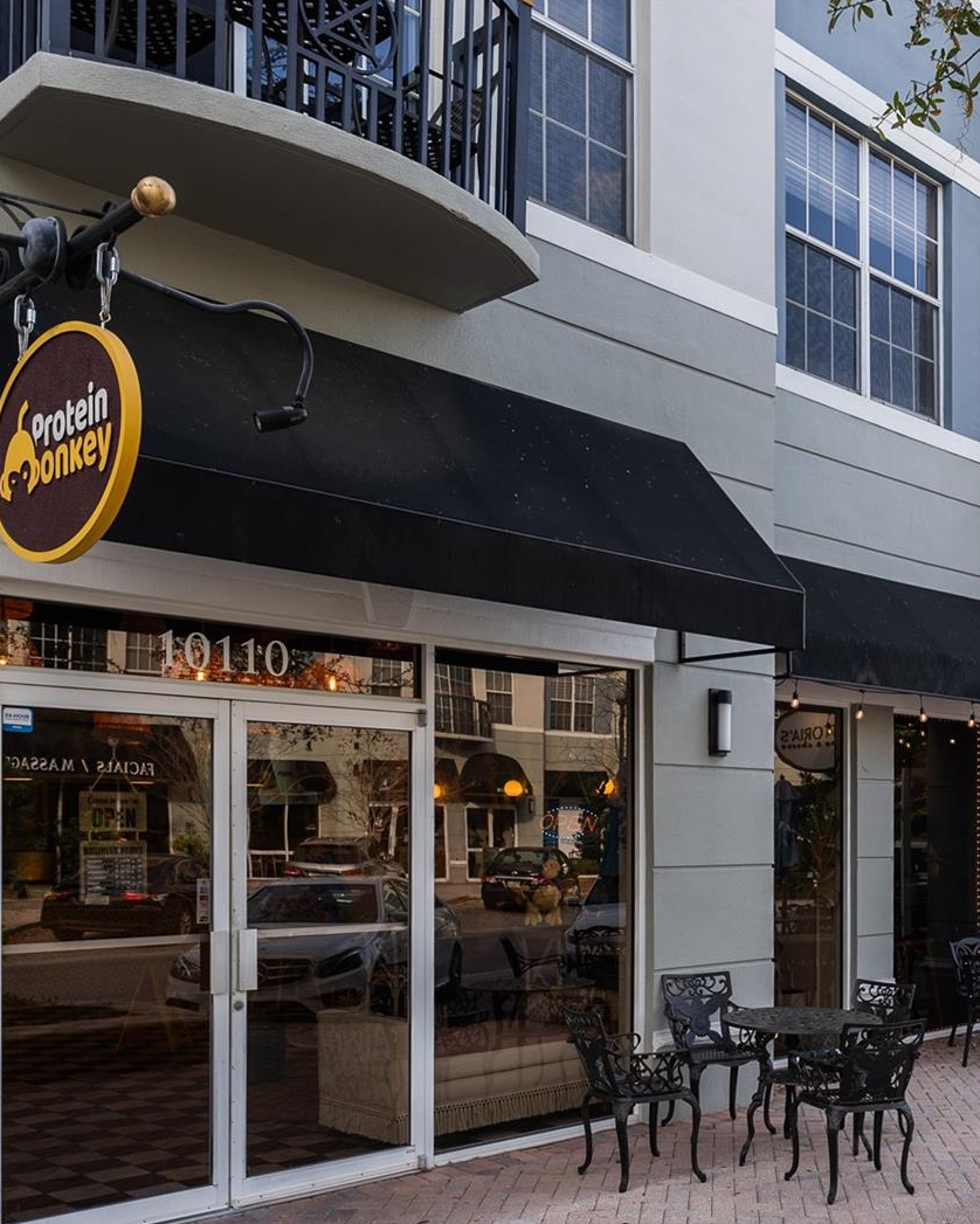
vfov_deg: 54.2
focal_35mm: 33
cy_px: 618
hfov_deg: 42.0
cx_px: 821
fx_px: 1196
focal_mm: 23
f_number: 4.5
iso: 80
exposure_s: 1/80
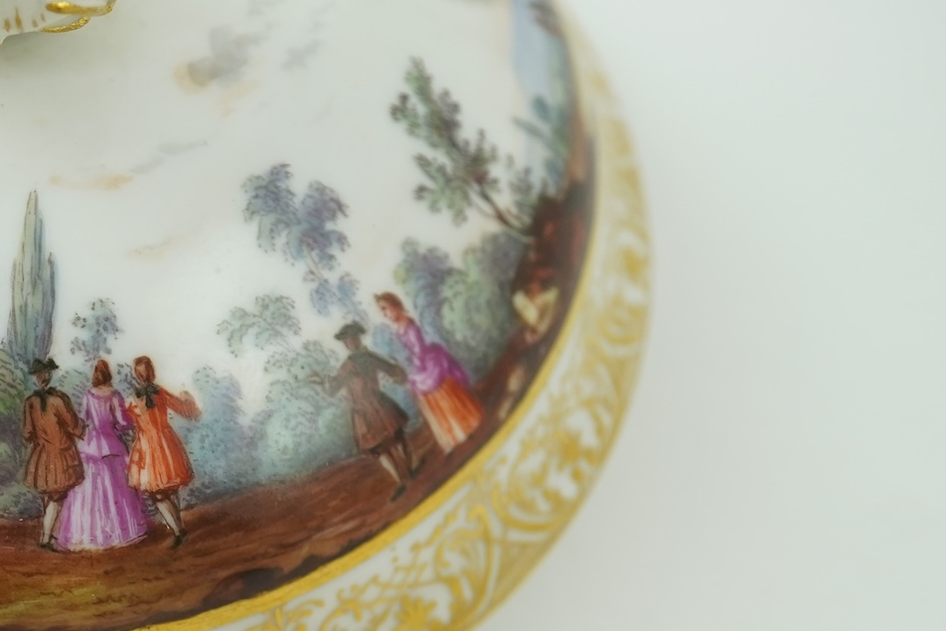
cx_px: 91
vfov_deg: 14.7
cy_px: 470
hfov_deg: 21.4
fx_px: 2444
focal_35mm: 93
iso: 400
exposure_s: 1/50
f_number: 9
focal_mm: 30
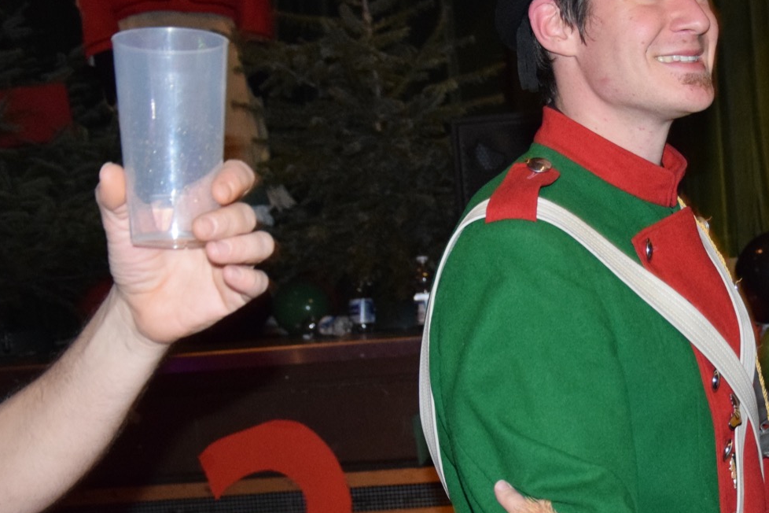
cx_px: 668
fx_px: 1965
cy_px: 365
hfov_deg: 21.7
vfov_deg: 14.8
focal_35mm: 92
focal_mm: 30
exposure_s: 1/60
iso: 3200
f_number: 4.2
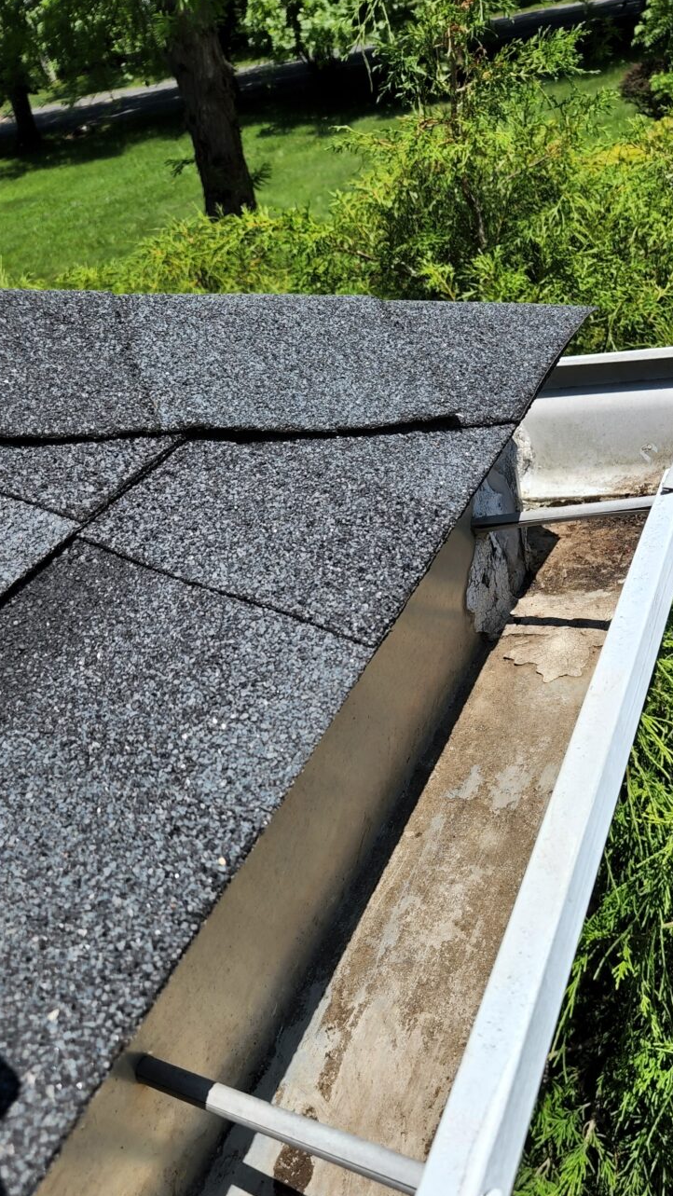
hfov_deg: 38.5
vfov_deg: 63.8
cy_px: 706
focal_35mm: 30
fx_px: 951
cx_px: 455
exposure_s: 1/1761
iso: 20
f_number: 1.8
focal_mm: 5.4
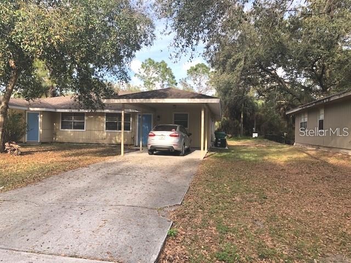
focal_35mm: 28
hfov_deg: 63.4
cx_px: 176
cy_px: 132
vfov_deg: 49.7
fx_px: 284
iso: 20
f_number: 1.8
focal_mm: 3.99
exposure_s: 1/495
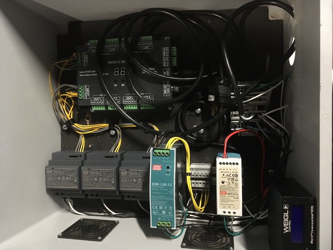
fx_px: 279
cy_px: 125
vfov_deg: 48.2
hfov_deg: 61.7
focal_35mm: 29
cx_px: 166
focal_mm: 4.15
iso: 320
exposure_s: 1/15
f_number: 2.2
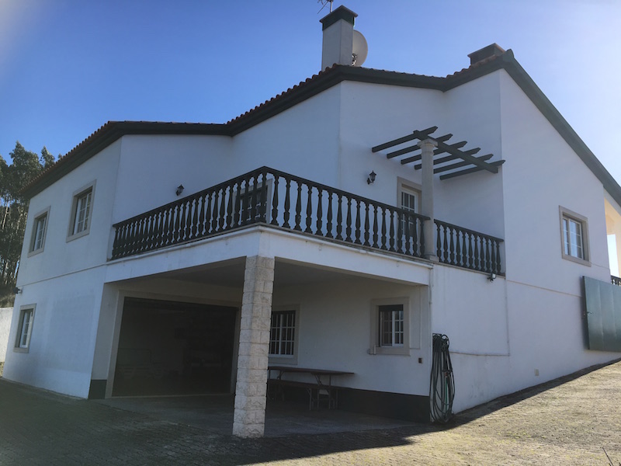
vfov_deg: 48.2
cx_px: 310
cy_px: 233
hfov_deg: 61.7
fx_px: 520
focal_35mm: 29
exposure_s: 1/1261
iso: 25
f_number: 2.2
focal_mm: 4.15
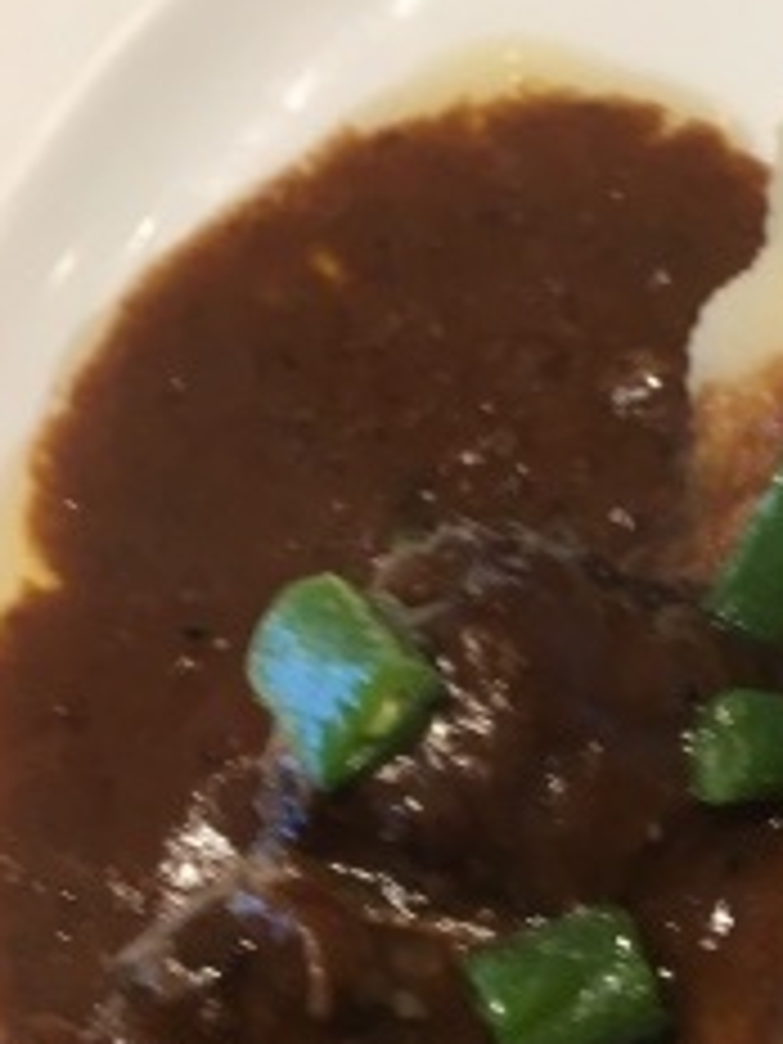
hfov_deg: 18.4
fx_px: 2262
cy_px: 734
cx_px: 994
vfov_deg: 25.8
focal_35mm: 75
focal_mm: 4.15
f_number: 2.2
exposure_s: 1/30
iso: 64
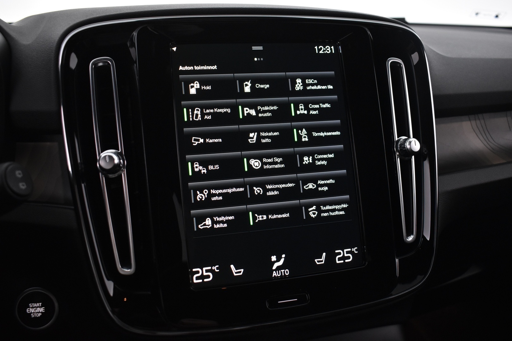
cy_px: 170
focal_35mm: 33
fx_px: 469
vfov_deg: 40.0
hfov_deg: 57.2
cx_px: 256
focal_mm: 22
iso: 1600
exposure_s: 1/30
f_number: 3.8
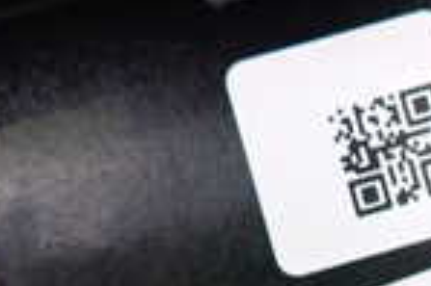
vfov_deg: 12.8
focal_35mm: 105
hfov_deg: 18.8
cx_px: 460
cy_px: 321
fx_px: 1256
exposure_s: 1/30
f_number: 2
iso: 800
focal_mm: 4.5
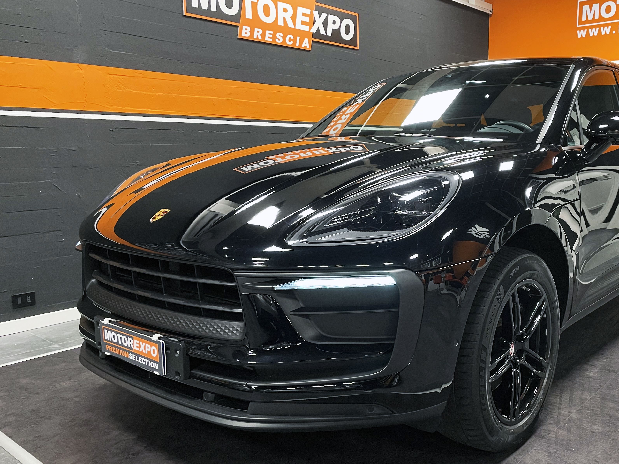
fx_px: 590
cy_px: 237
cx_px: 392
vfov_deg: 42.9
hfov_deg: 54.6
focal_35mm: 33
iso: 200
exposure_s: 1/50
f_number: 1.6
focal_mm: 4.2
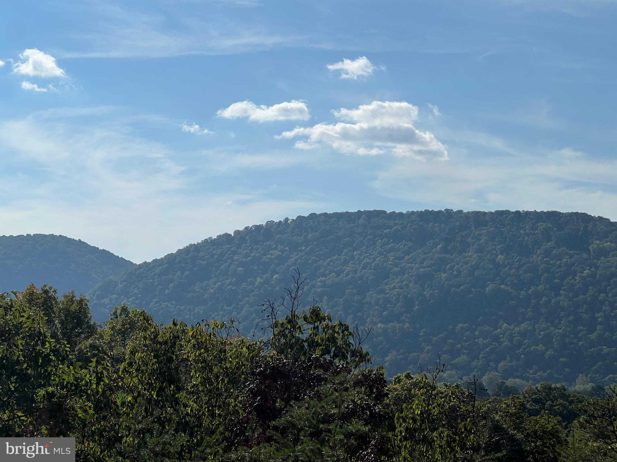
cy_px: 231
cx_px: 308
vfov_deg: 19.1
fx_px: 1372
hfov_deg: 25.3
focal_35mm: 77
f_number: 2.8
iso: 32
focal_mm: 9
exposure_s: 1/2660
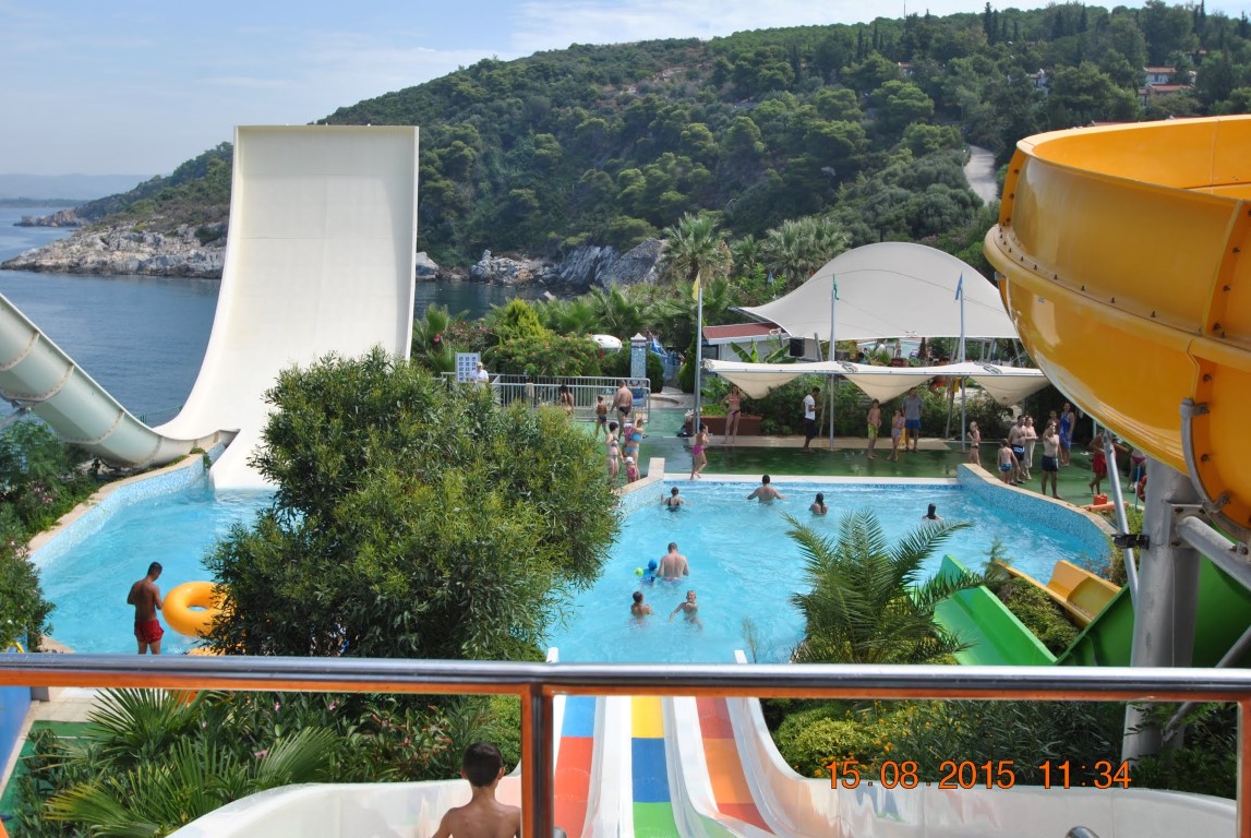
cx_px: 626
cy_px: 419
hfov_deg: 53.1
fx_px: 1253
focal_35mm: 36
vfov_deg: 37.0
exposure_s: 1/200
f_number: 7.1
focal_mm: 24
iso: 100
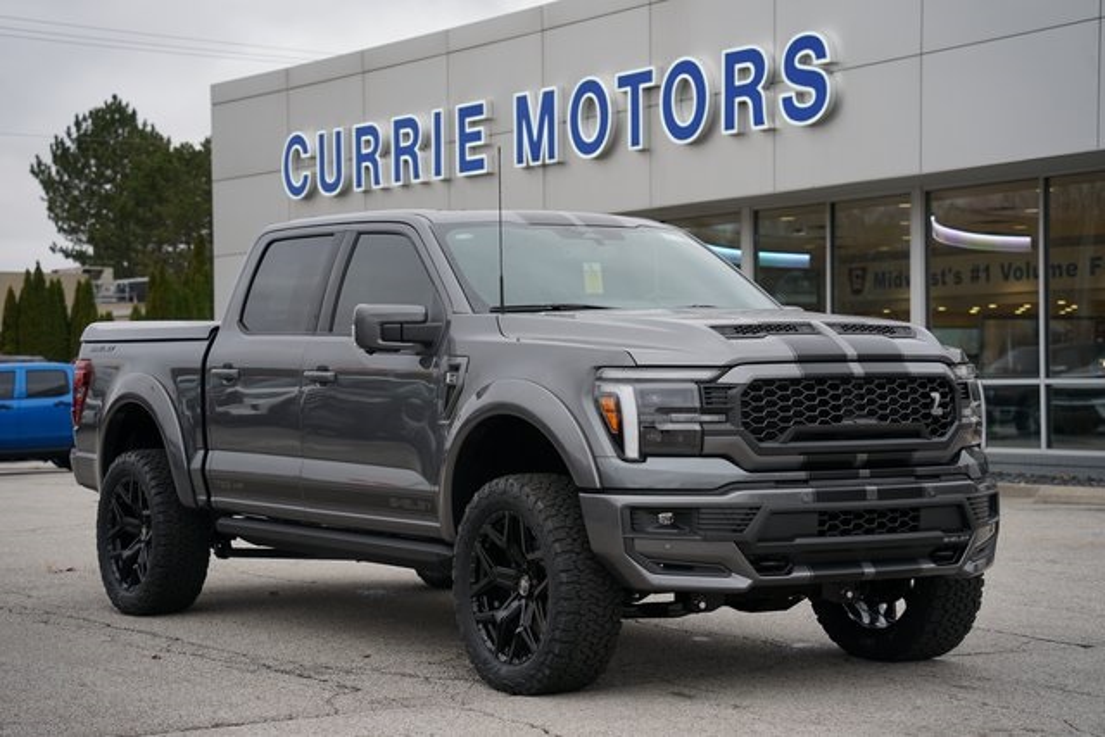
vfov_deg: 19.2
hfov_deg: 28.4
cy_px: 368
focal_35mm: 71
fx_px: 2180
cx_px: 552
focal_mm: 71
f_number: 4
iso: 200
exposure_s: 1/80
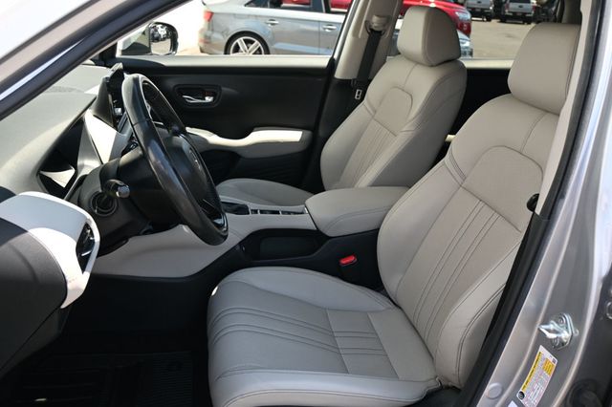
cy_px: 204
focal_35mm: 32
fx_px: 535
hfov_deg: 59.5
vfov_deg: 41.7
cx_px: 306
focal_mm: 21
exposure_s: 1/250
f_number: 4
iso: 320
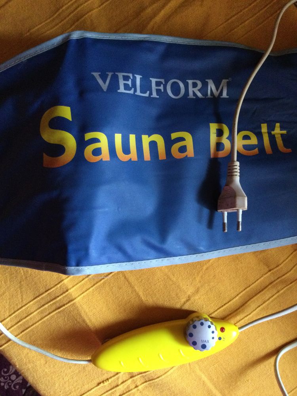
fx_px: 355
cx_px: 148
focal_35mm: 31
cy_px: 198
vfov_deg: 58.4
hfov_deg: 45.4
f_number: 2.4
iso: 250
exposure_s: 1/17
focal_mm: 3.3
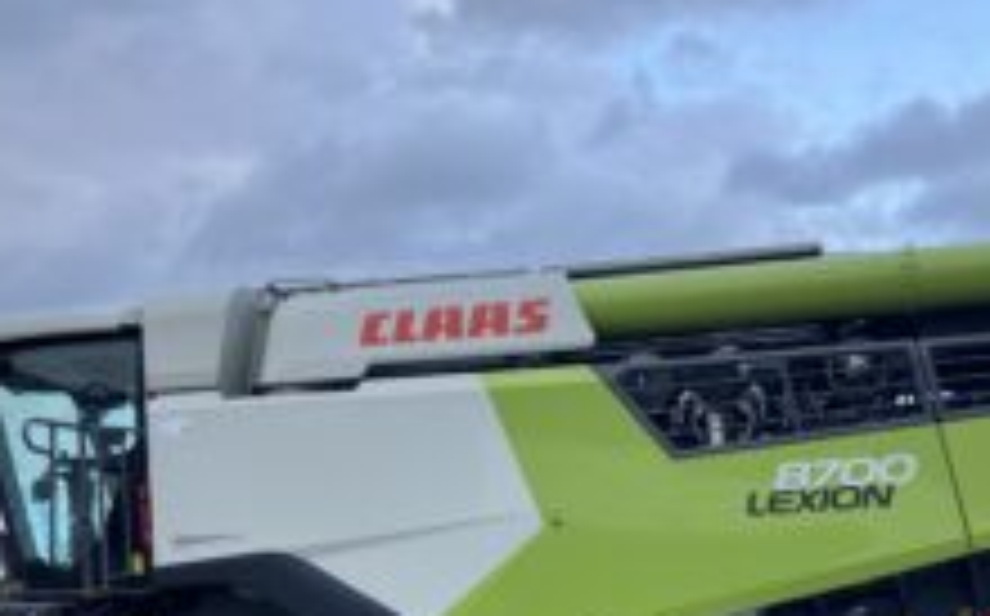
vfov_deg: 23.1
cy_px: 598
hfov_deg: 37.5
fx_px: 1455
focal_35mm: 54
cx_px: 576
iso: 50
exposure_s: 1/121
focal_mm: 3.99
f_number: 1.8
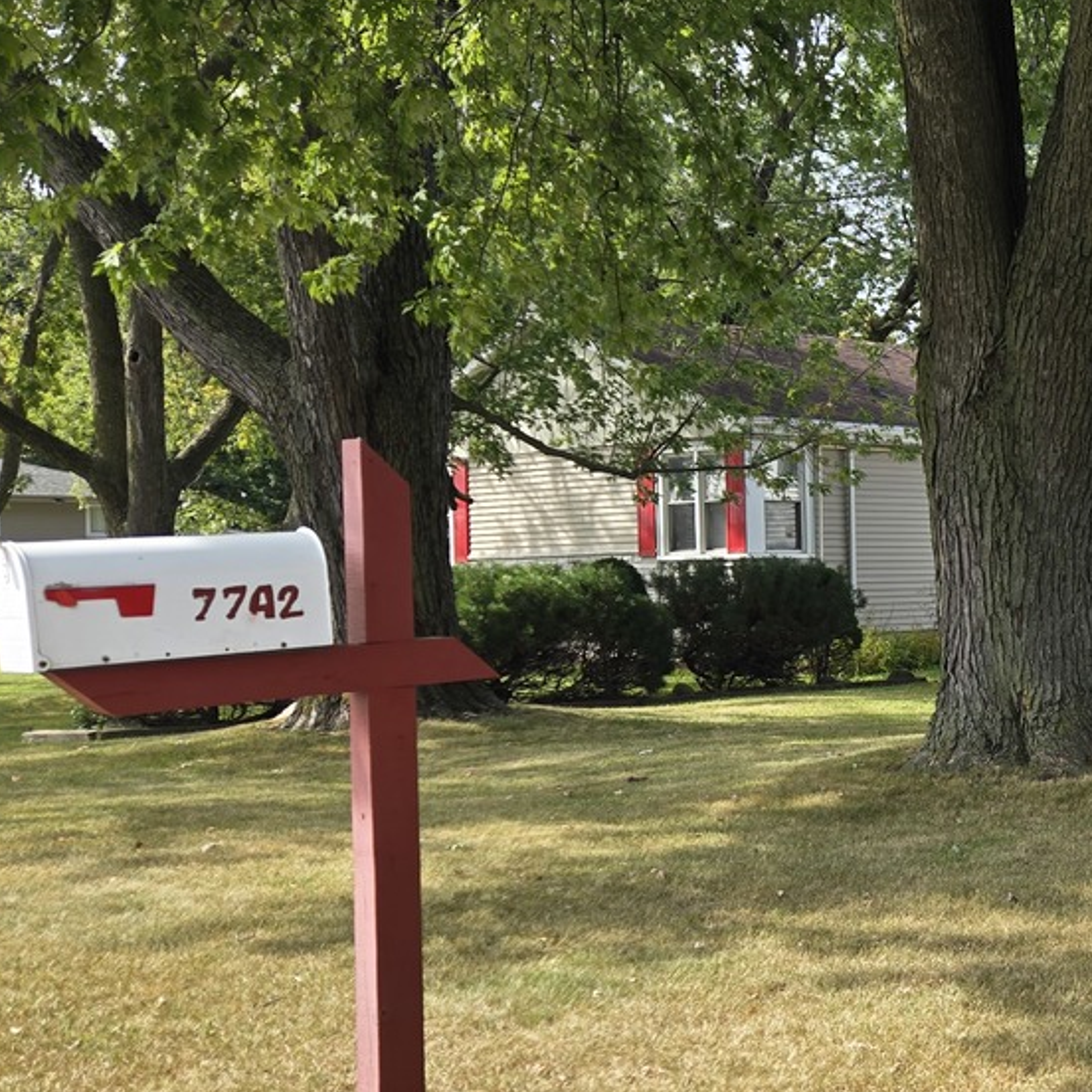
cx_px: 1331
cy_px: 584
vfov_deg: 32.2
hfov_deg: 27.9
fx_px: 1892
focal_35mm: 53
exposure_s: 1/648
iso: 25
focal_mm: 5.4
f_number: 1.8
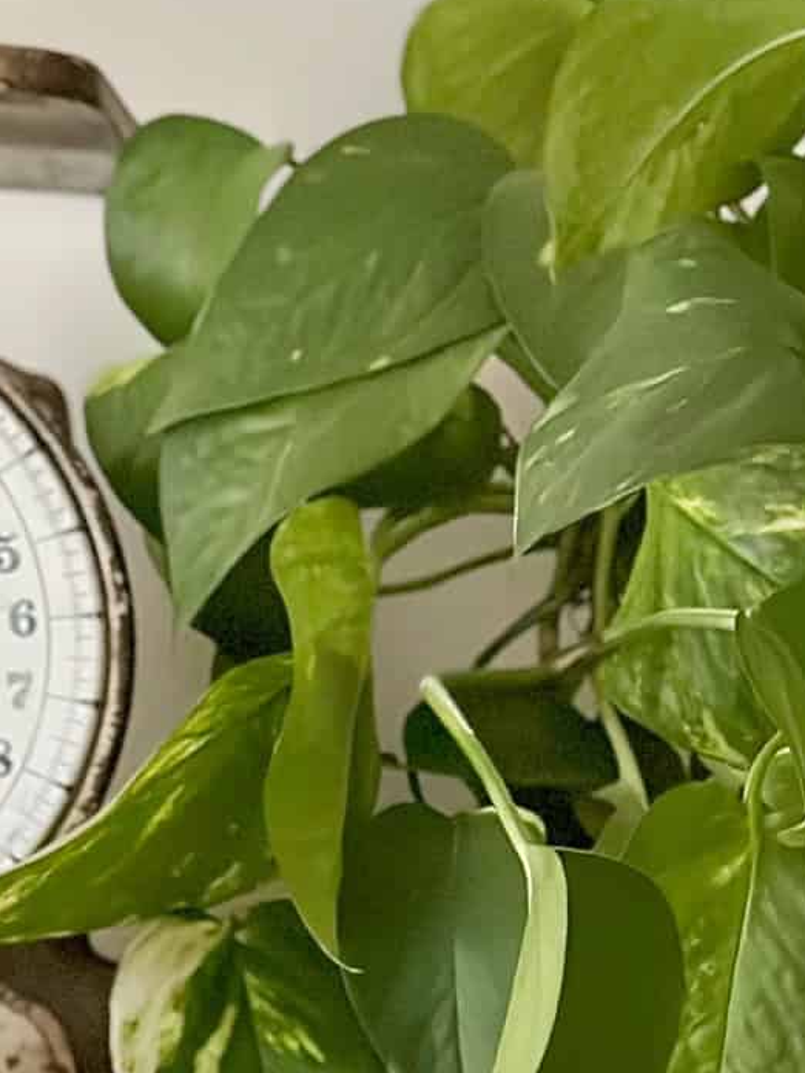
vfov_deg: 14.0
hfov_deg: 10.4
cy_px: 1075
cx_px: 1104
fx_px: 4310
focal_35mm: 139
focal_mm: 6.9
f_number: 1.8
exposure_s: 1/30
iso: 1000
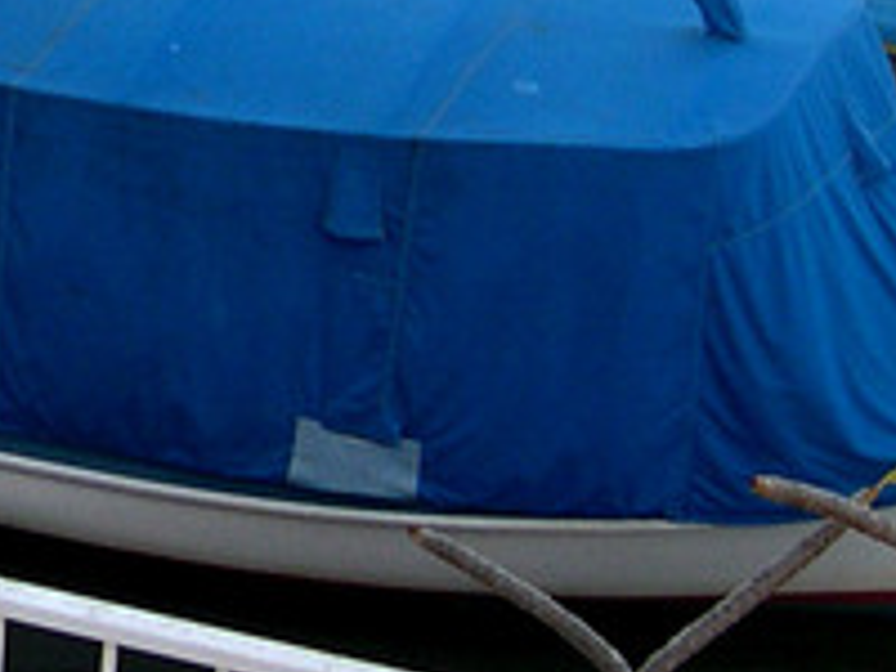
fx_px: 5047
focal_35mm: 195
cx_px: -448
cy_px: -224
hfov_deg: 9.8
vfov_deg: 7.5
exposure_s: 1/149
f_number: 2.8
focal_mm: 8
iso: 100
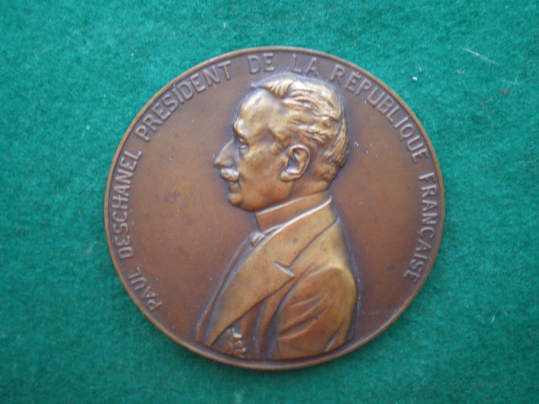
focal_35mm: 38
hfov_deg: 49.0
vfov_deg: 37.7
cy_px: 202
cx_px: 270
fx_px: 592
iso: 400
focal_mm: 6.3
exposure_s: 1/15
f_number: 3.1
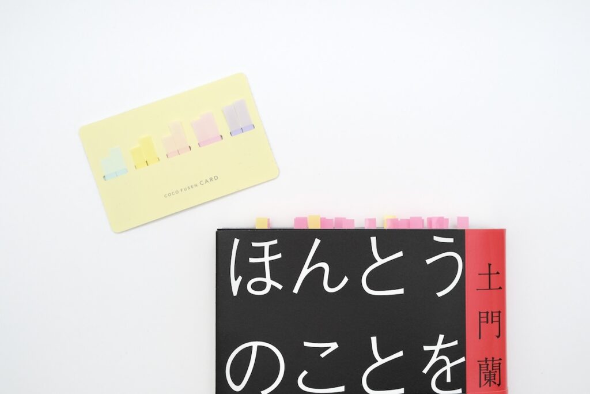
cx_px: 295
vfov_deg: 37.9
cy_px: 197
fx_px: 574
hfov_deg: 54.4
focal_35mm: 35
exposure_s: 1/60
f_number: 5.6
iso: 1250
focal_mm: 23
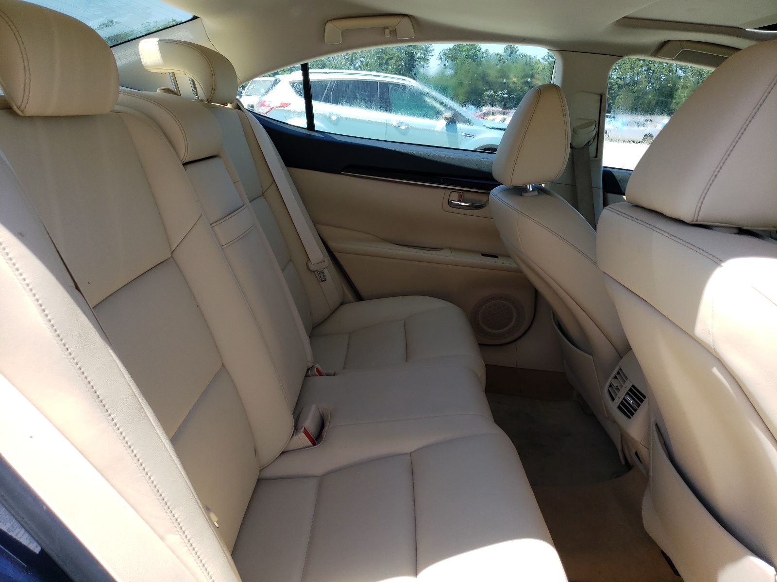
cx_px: 388
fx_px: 584
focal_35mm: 26
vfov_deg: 53.1
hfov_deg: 67.3
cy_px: 291
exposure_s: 1/833
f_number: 1.5
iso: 50
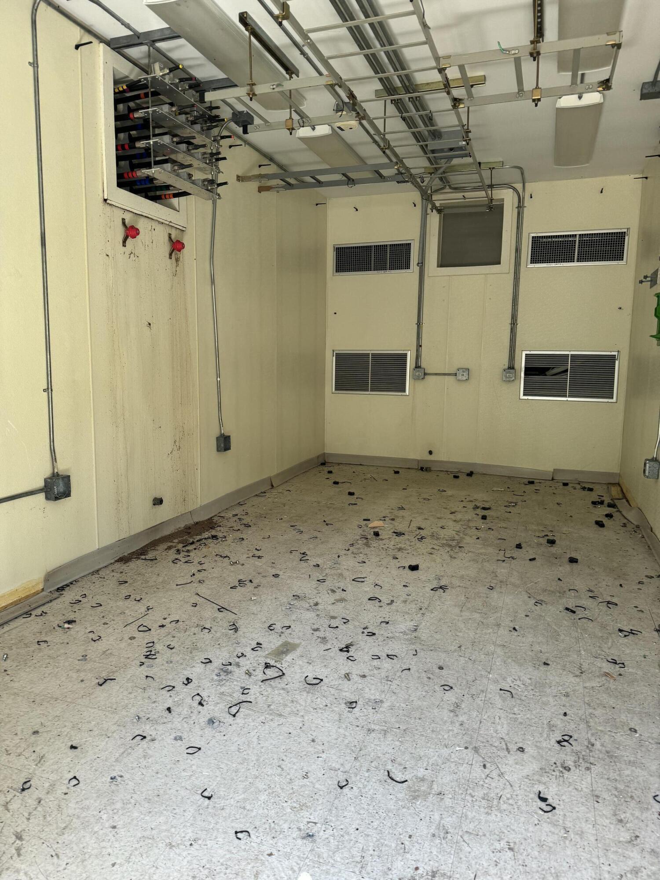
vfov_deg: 71.6
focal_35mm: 24
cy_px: 440
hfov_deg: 56.8
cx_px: 330
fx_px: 610
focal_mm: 6.76
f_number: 1.78
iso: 100
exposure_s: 1/171
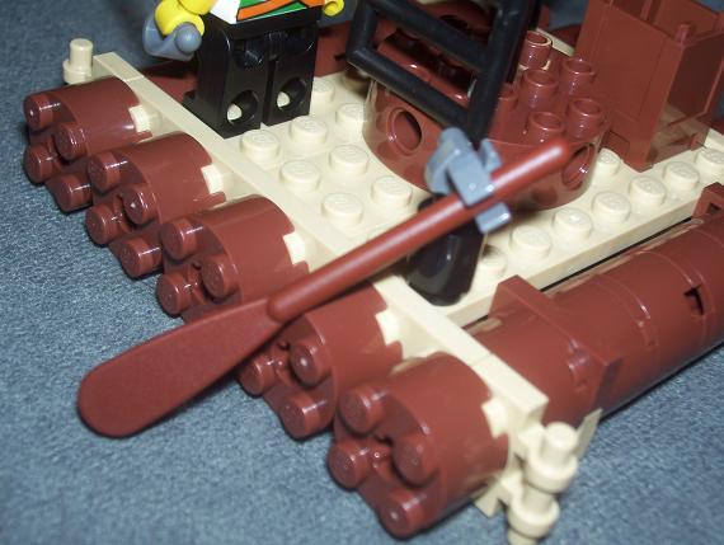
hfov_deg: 34.3
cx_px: 362
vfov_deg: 26.2
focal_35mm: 56
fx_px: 1173
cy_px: 272
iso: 80
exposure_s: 1/60
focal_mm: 9.4
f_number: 3.4
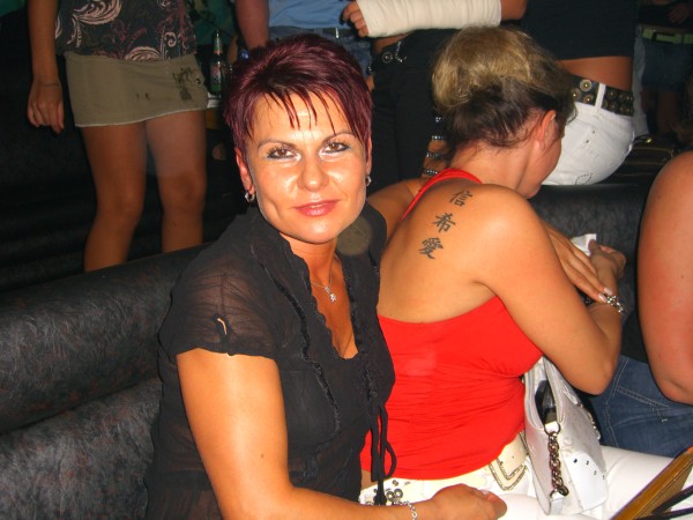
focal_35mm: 38
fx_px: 761
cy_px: 260
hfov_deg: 49.0
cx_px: 346
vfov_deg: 37.7
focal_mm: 7.9
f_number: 2.8
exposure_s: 1/60
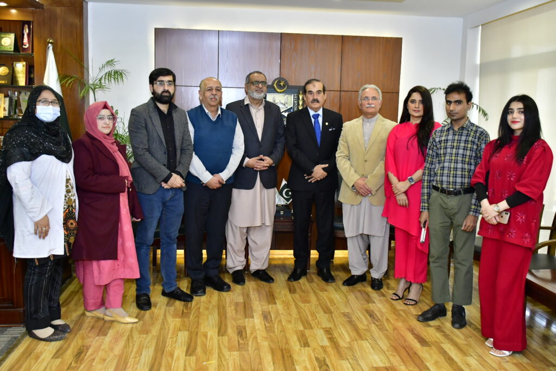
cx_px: 278
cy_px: 186
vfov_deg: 36.9
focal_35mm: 36
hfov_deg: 53.1
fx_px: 556
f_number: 5
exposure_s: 1/100
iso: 1600
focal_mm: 24
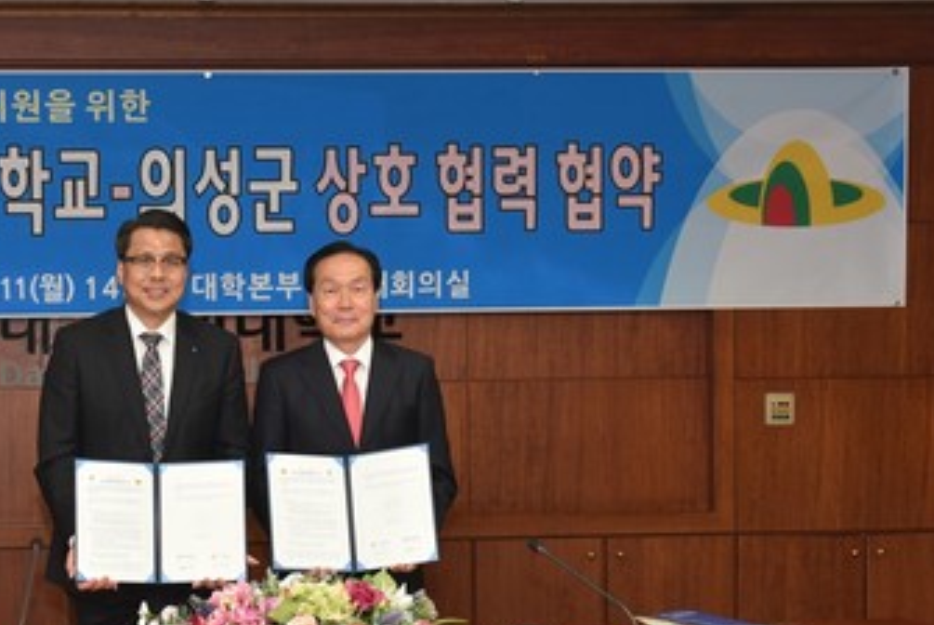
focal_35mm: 68
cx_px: 201
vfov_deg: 20.0
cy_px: 375
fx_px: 1766
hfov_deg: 29.0
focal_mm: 38
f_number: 6.3
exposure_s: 1/60
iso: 640
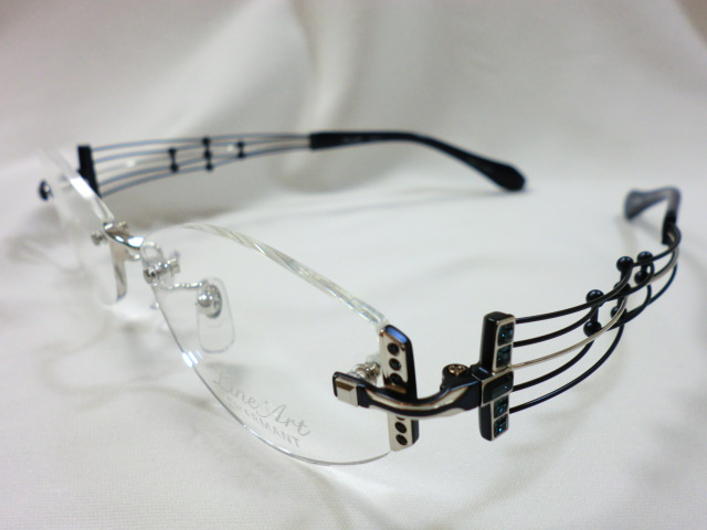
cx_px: 354
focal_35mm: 32
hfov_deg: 56.8
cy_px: 265
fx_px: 654
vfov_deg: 44.2
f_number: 3.5
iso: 100
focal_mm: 5.8
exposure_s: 1/60
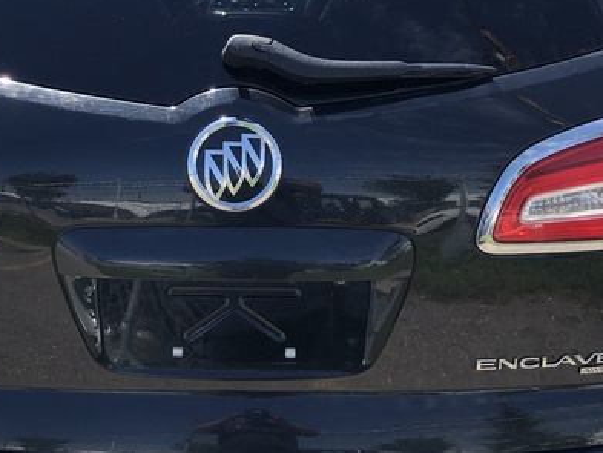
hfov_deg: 26.6
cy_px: 186
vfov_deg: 20.2
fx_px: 1272
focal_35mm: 73
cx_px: 247
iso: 20
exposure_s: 1/1143
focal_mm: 3.99
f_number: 1.8
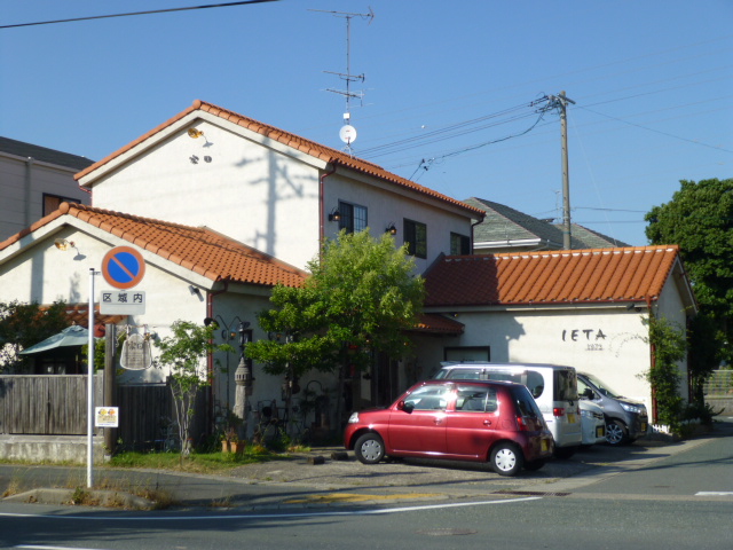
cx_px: 366
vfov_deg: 22.9
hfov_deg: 30.3
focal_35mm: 64
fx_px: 1355
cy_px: 275
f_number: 4.5
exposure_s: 1/800
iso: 100
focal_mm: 11.5
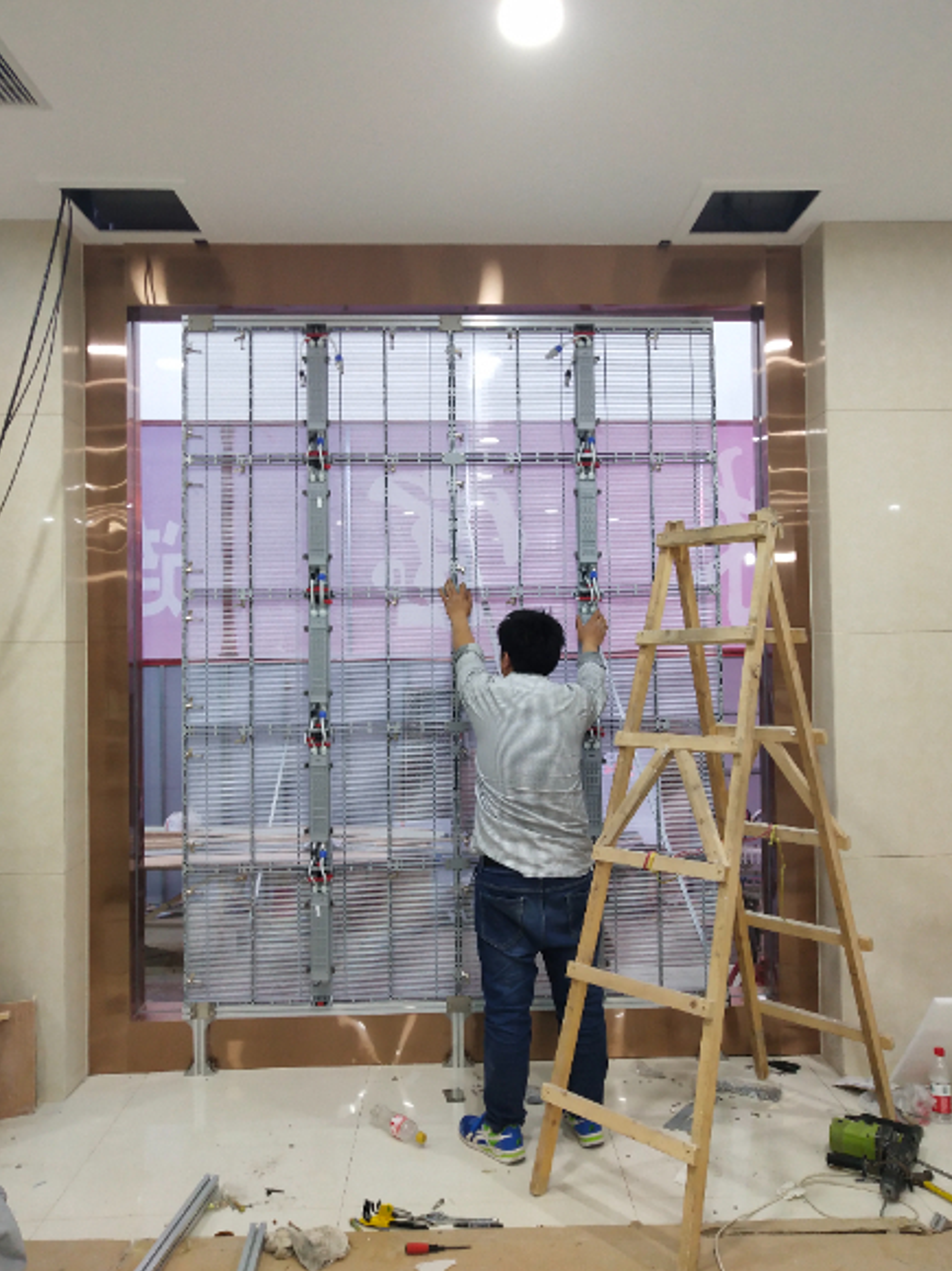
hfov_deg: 45.4
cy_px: 621
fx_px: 1138
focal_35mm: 31
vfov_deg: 58.4
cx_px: 486
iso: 161
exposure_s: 1/50
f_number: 1.8
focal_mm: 3.95
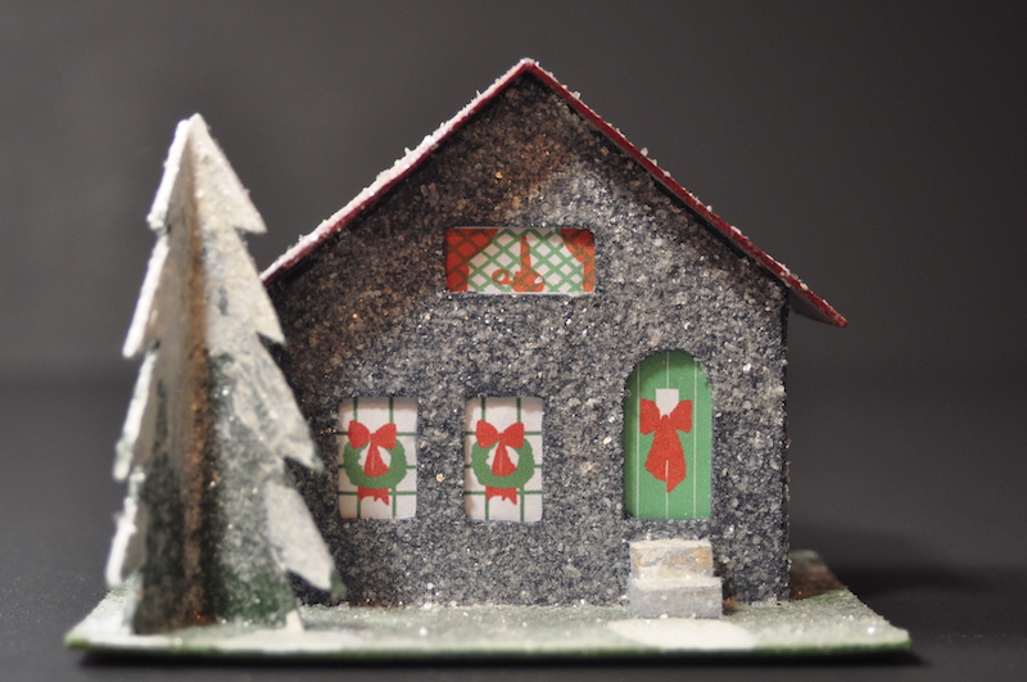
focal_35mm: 75
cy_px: 341
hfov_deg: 27.0
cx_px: 514
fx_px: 2137
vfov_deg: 18.1
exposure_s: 1/40
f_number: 4
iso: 640
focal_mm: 50
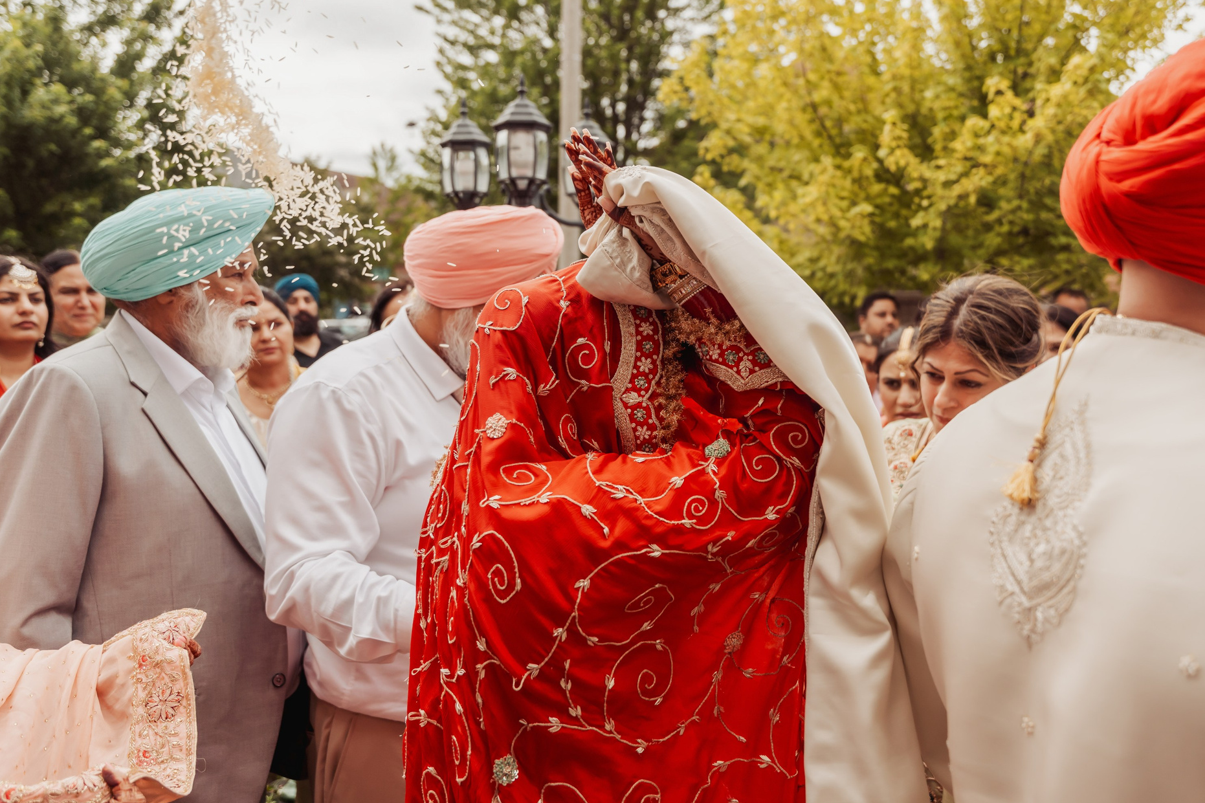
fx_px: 1104
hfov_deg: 57.1
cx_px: 674
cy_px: 354
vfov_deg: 39.9
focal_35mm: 33
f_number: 2.8
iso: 100
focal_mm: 24
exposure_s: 1/2000
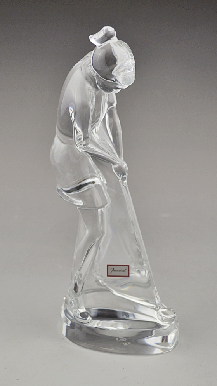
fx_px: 614
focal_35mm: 60
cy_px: 193
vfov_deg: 34.9
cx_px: 105
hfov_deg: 20.0
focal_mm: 38
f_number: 5
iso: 400
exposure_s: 1/50
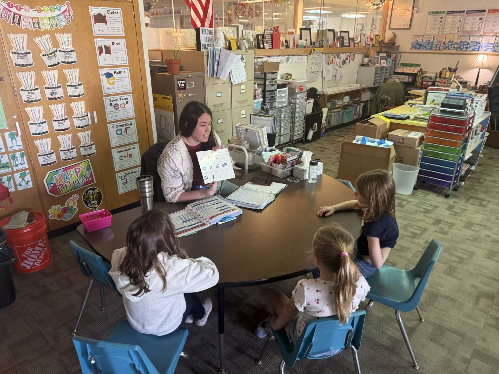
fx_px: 346
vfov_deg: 56.8
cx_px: 250
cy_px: 187
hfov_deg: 71.6
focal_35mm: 24
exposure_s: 1/60
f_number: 1.78
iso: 250
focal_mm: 6.76
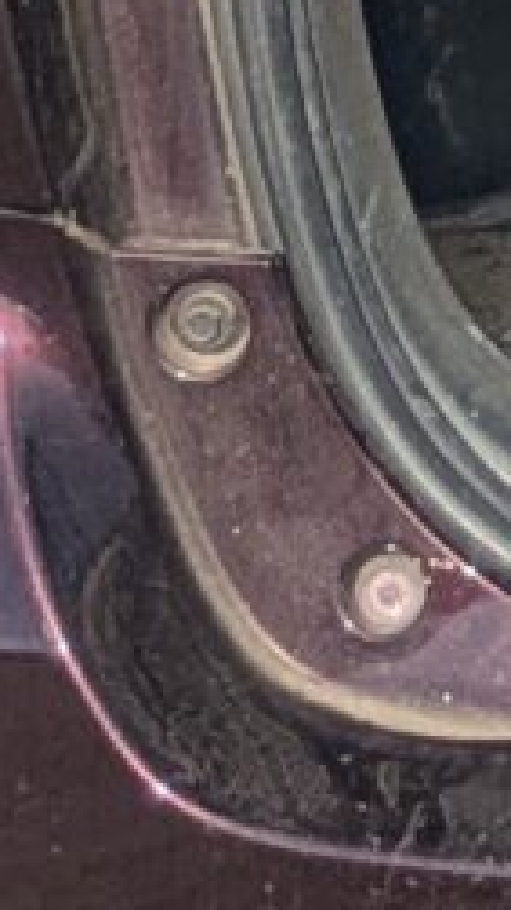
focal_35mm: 278
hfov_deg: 4.1
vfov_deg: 7.3
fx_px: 6703
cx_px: 2077
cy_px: -1146
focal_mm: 5.43
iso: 41
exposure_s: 1/1733
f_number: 1.89
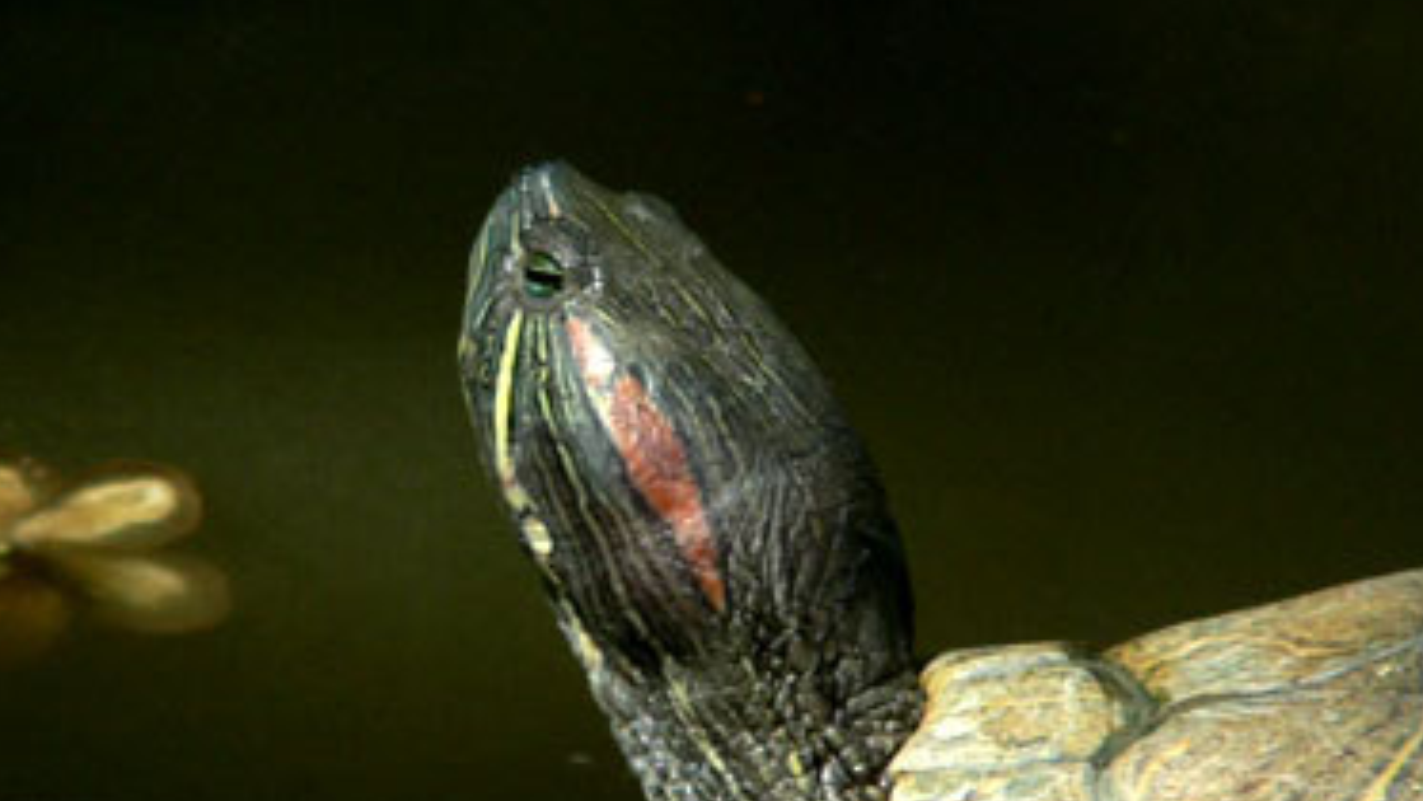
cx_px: 534
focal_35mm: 736
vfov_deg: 1.7
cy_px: 767
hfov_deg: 2.9
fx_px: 27777
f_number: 3.7
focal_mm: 55.2
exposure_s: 1/200
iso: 80
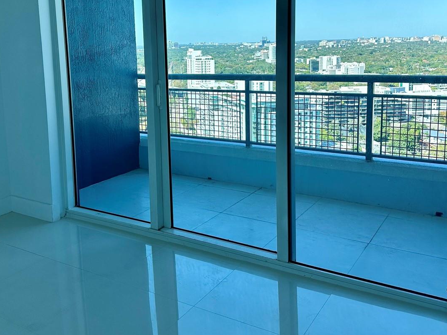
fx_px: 465
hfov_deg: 51.2
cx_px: 189
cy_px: 103
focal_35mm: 36
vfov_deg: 39.0
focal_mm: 6.86
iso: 80
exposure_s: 1/1357
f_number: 1.78
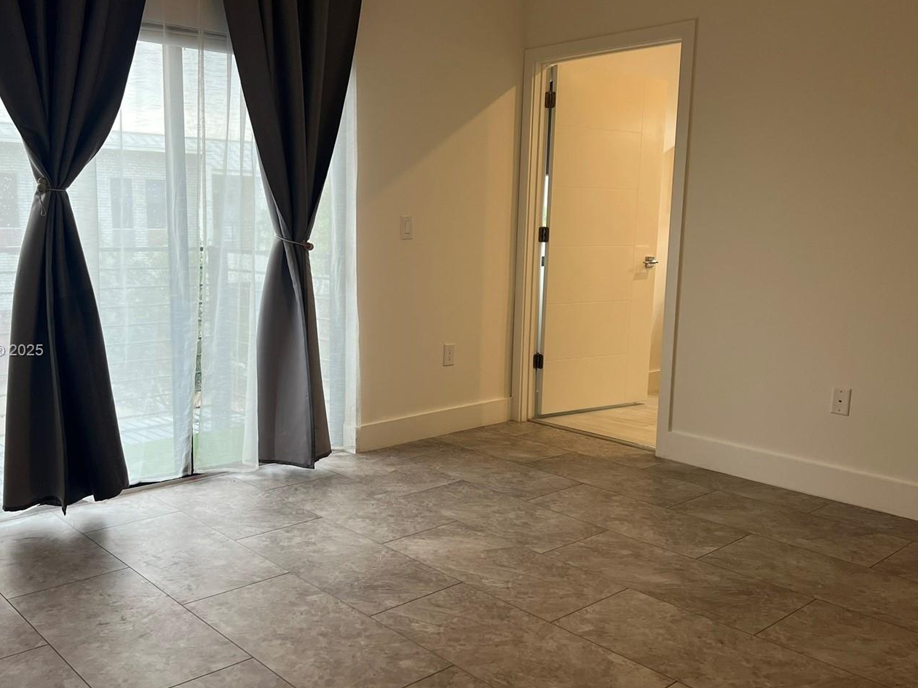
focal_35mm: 33
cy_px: 352
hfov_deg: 55.2
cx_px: 393
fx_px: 875
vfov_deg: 42.9
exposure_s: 1/120
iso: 100
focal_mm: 5.7
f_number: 1.5
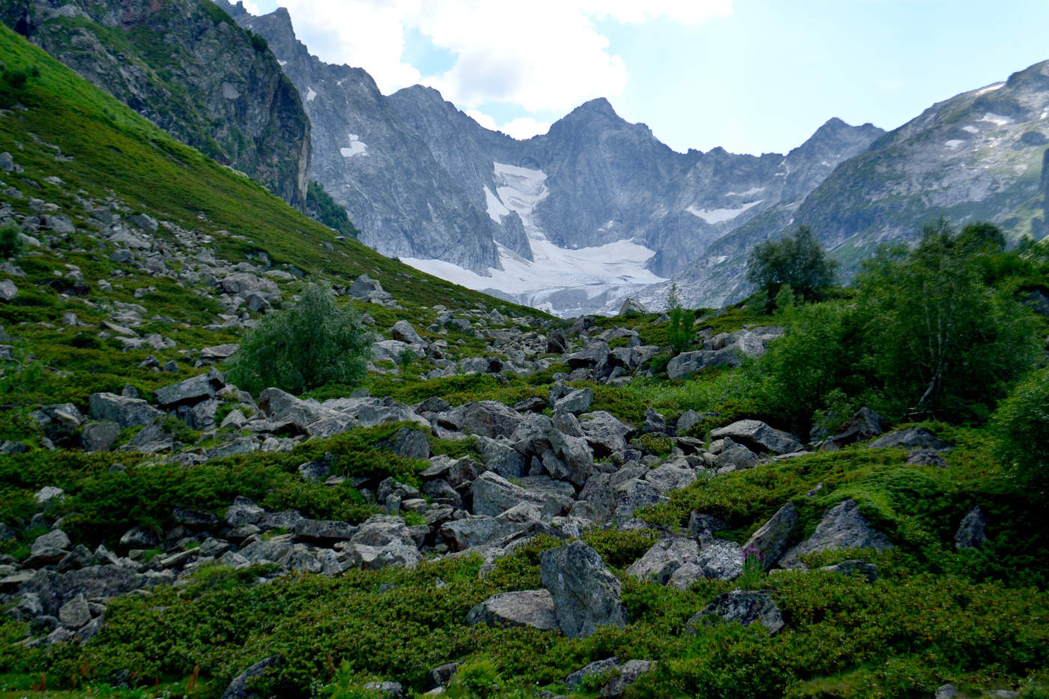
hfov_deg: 38.9
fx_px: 1486
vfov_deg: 26.5
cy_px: 350
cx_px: 524
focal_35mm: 51
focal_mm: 34
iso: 100
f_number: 5
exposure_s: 1/320
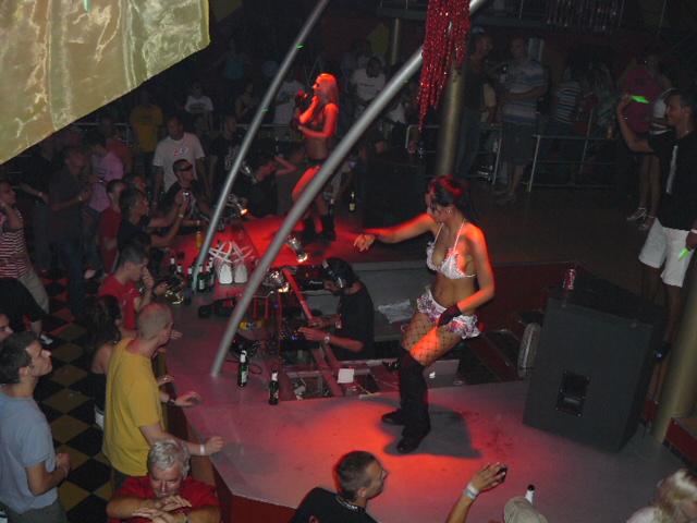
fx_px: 725
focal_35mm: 36
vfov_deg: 39.7
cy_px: 262
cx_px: 348
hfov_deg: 51.4
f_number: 2.8
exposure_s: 1/25
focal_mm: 6
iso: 200
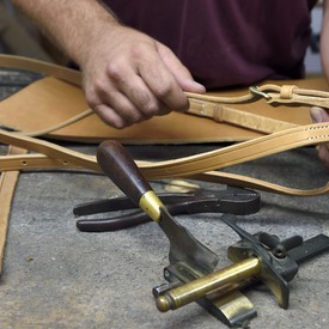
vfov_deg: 26.5
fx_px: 699
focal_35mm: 65
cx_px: 212
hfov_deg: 26.4
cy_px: 164
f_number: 7.1
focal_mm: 50
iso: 1600
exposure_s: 1/60
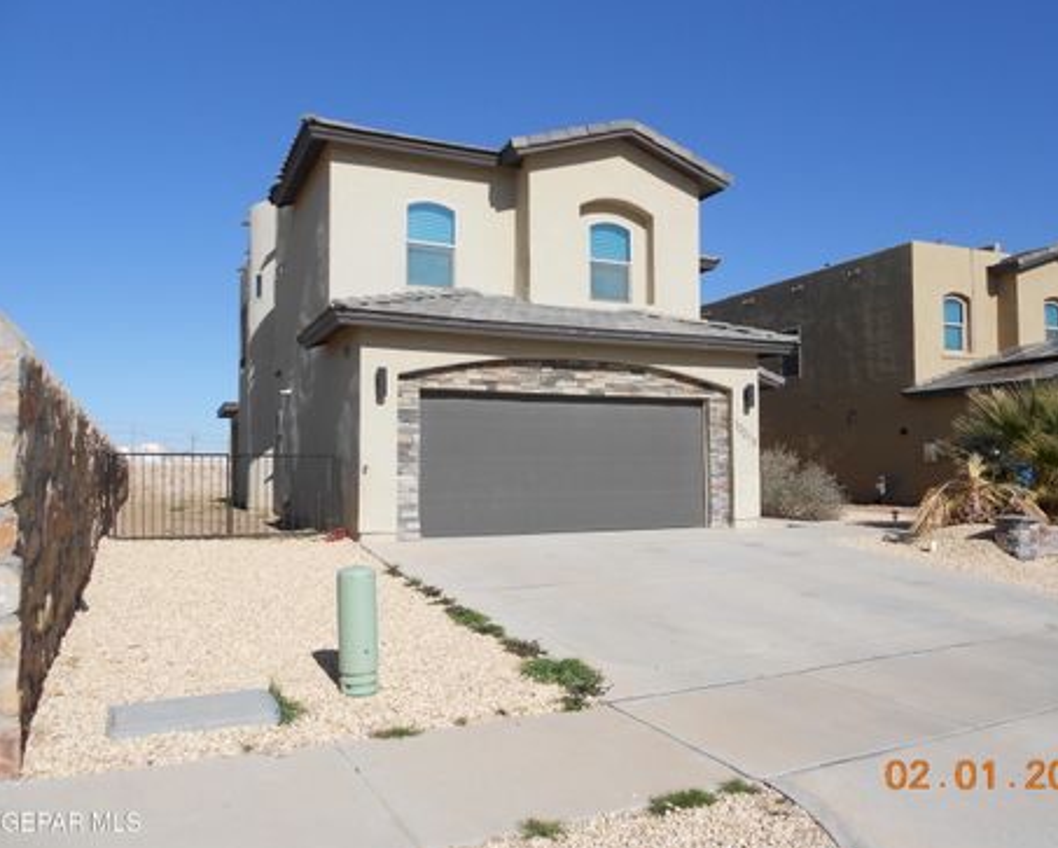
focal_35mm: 28
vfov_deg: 51.6
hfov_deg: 62.0
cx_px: 582
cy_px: 424
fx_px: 877
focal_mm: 4.6
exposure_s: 1/1500
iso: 80
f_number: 3.2
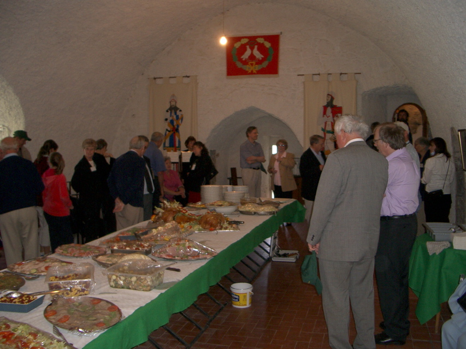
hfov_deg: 52.6
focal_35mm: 35
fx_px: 471
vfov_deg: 40.7
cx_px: 233
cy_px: 174
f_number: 2.6
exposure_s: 1/40
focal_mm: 5.8
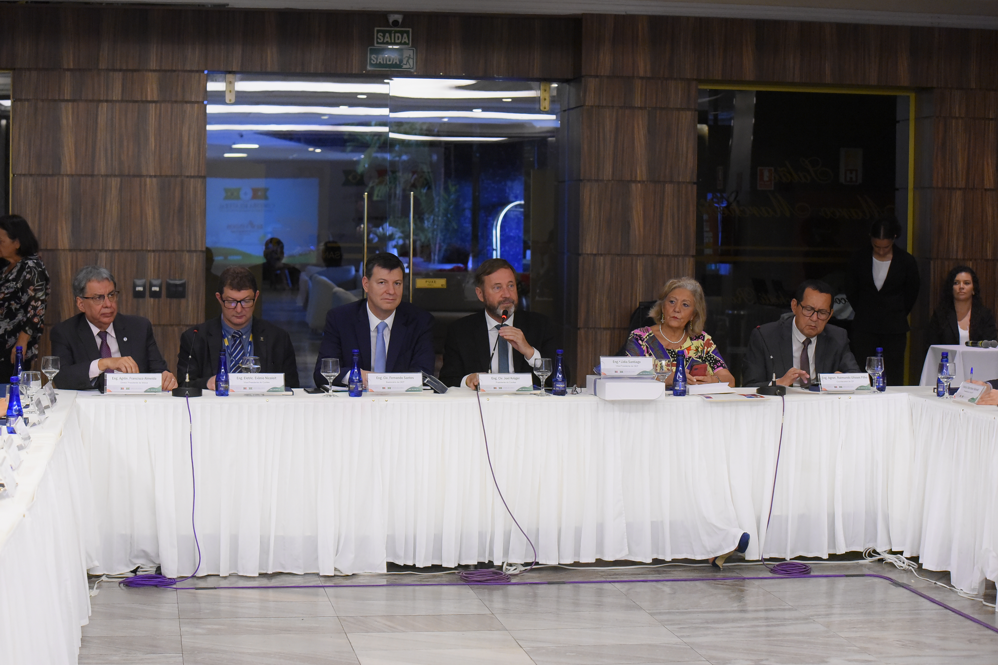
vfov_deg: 19.5
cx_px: 499
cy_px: 332
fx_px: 1940
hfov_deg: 28.8
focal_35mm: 70
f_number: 2.8
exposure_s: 1/125
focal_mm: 70
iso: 6400
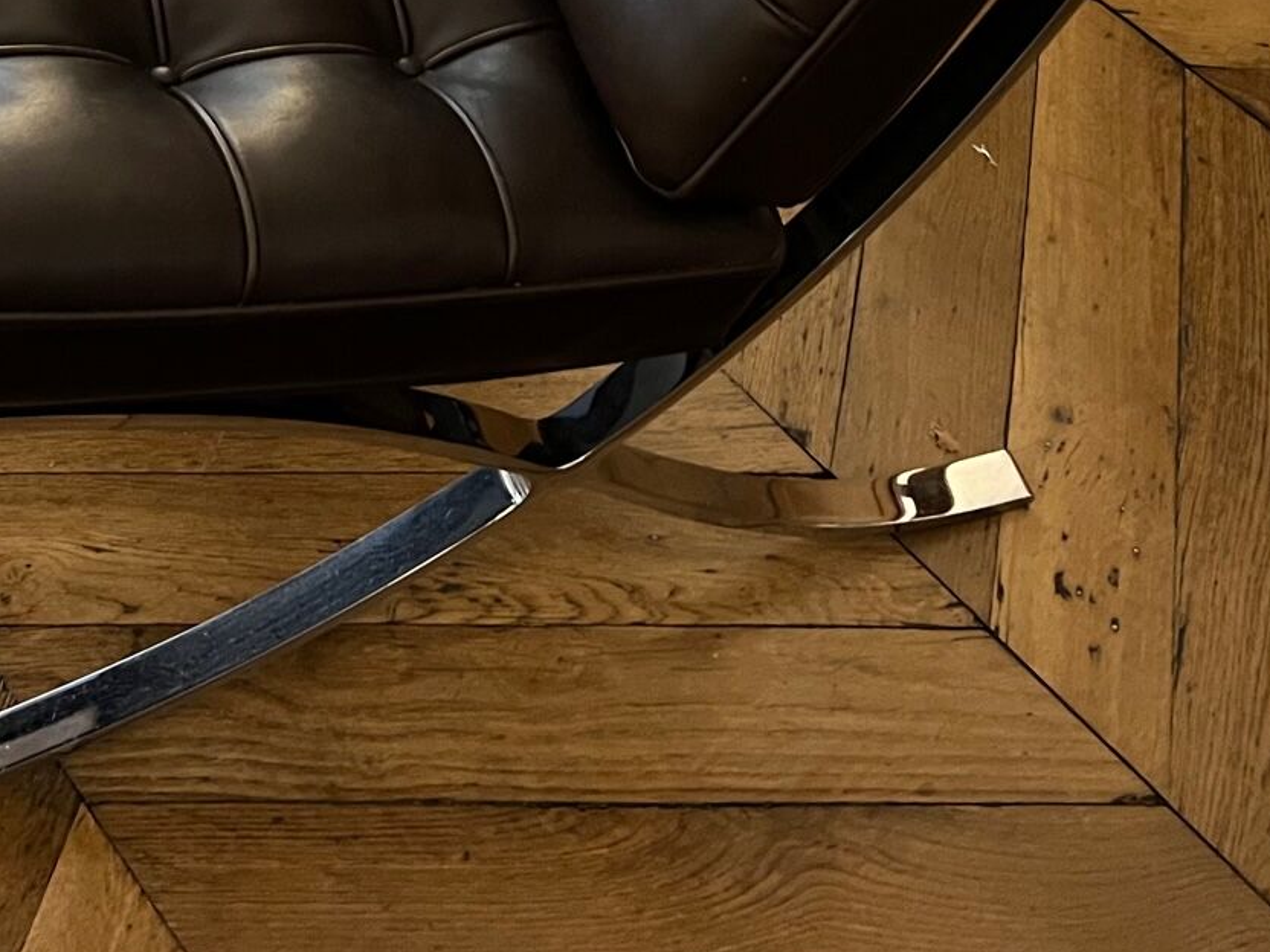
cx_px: 414
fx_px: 2311
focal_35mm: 63
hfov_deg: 30.5
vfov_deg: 21.7
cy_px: -174
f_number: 1.5
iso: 640
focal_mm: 5.7
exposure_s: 1/30
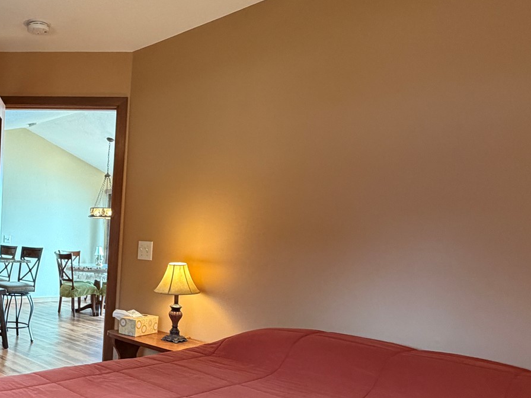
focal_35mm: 32
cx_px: 57
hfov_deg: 50.6
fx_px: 491
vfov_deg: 43.2
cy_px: 281
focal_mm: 2.22
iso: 320
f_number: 2.2
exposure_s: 1/60
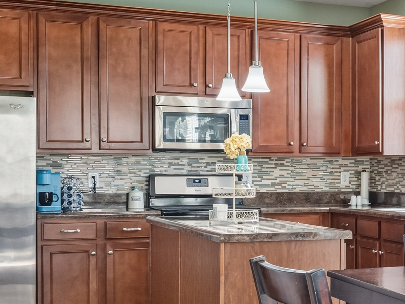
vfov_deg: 20.2
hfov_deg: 24.3
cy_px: 180
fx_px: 854
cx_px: 482
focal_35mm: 73
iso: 250
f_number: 5
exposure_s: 1/60
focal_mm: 14
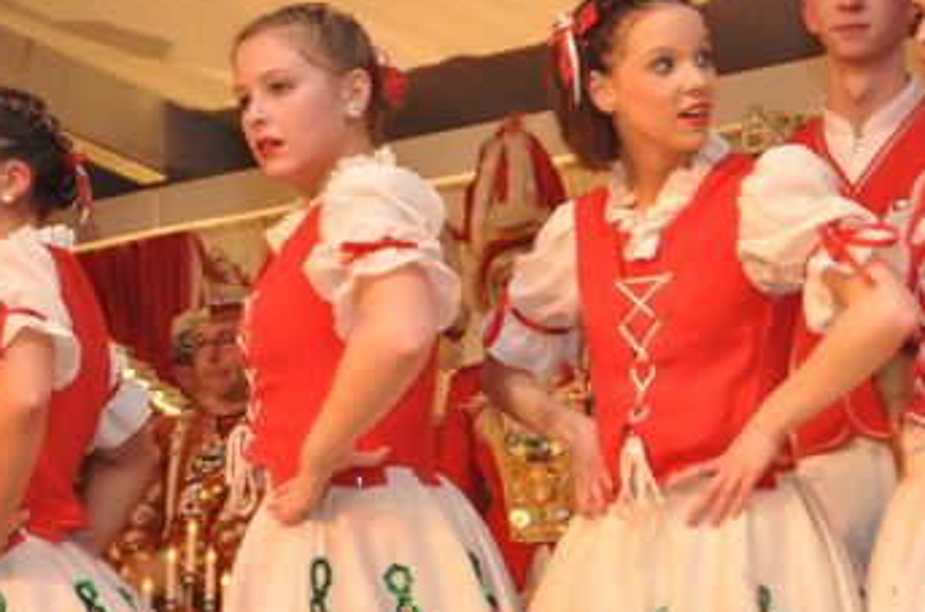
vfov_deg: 8.4
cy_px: 212
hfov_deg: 12.7
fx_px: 4153
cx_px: 229
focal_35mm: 162
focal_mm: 50
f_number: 5.6
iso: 640
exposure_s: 1/60
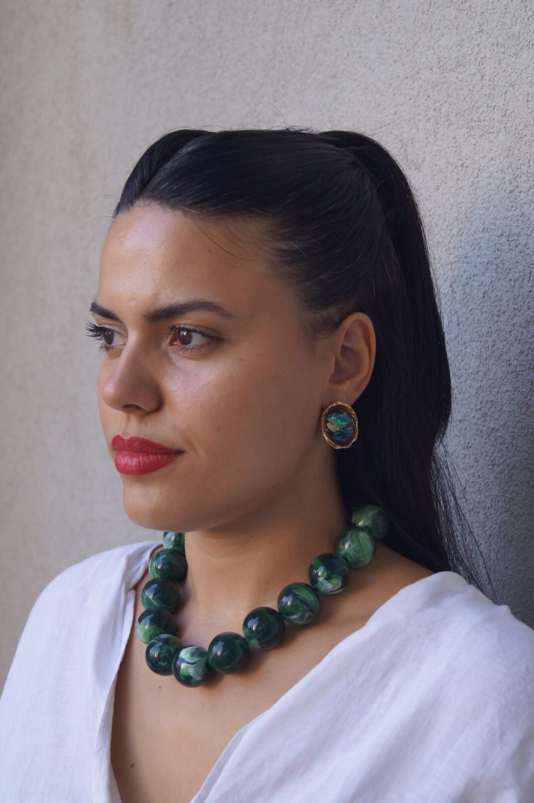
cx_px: 294
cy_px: 405
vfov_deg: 34.5
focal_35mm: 58
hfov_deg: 23.3
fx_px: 1293
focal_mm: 35
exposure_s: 1/160
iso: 320
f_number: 5
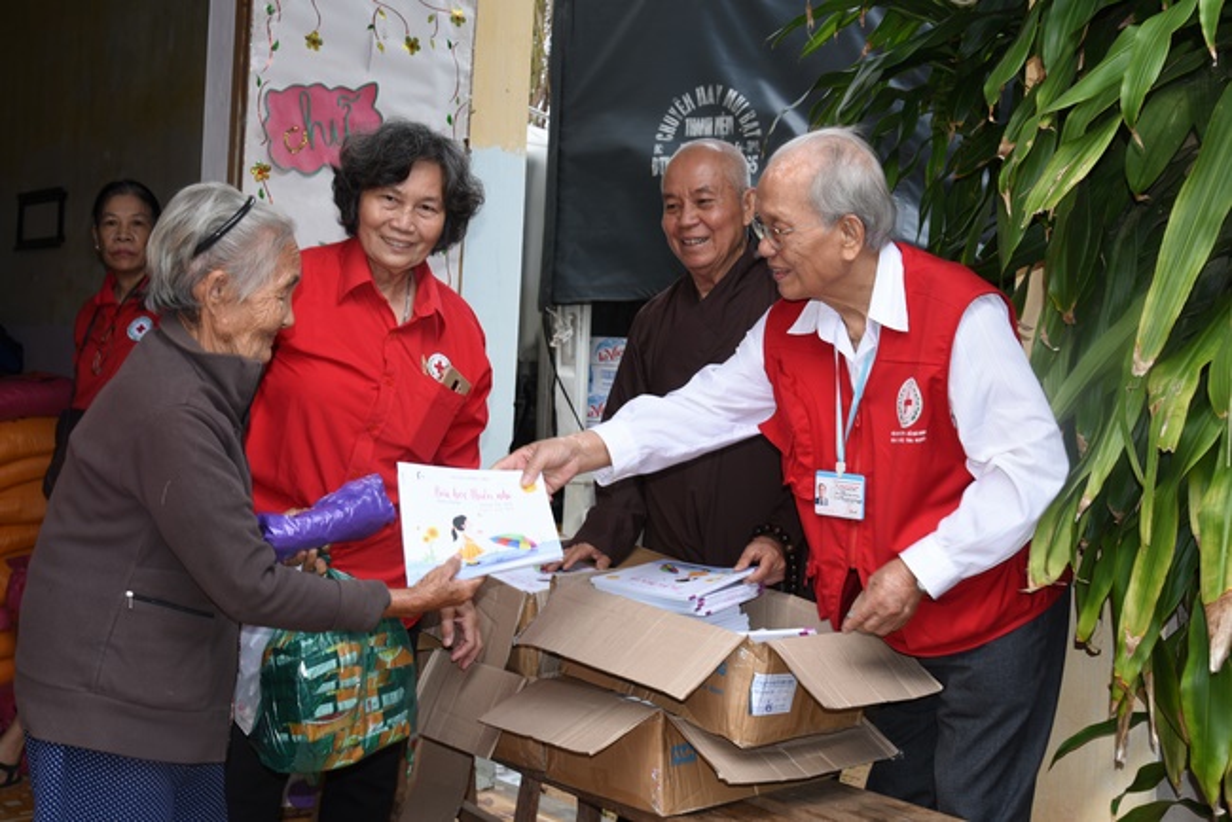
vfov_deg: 30.5
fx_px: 1506
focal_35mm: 44
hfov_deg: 44.5
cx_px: 616
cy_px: 411
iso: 250
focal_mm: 44
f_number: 6.3
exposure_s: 1/100
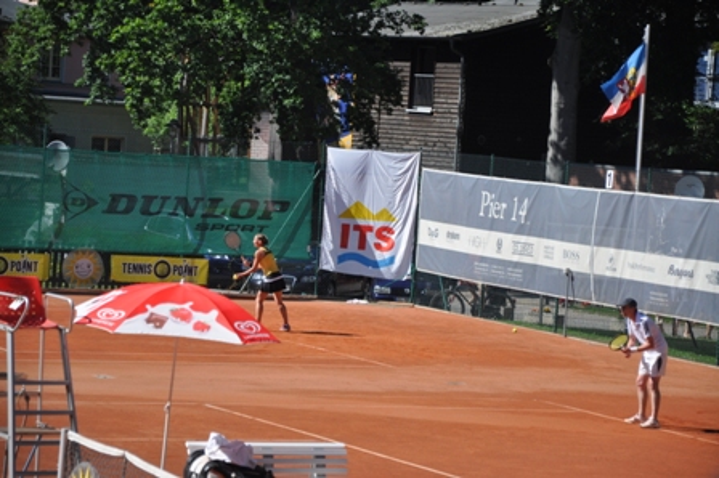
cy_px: 239
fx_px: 3143
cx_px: 360
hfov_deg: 13.0
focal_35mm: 158
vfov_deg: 8.7
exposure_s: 1/1600
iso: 400
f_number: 5.6
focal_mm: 105
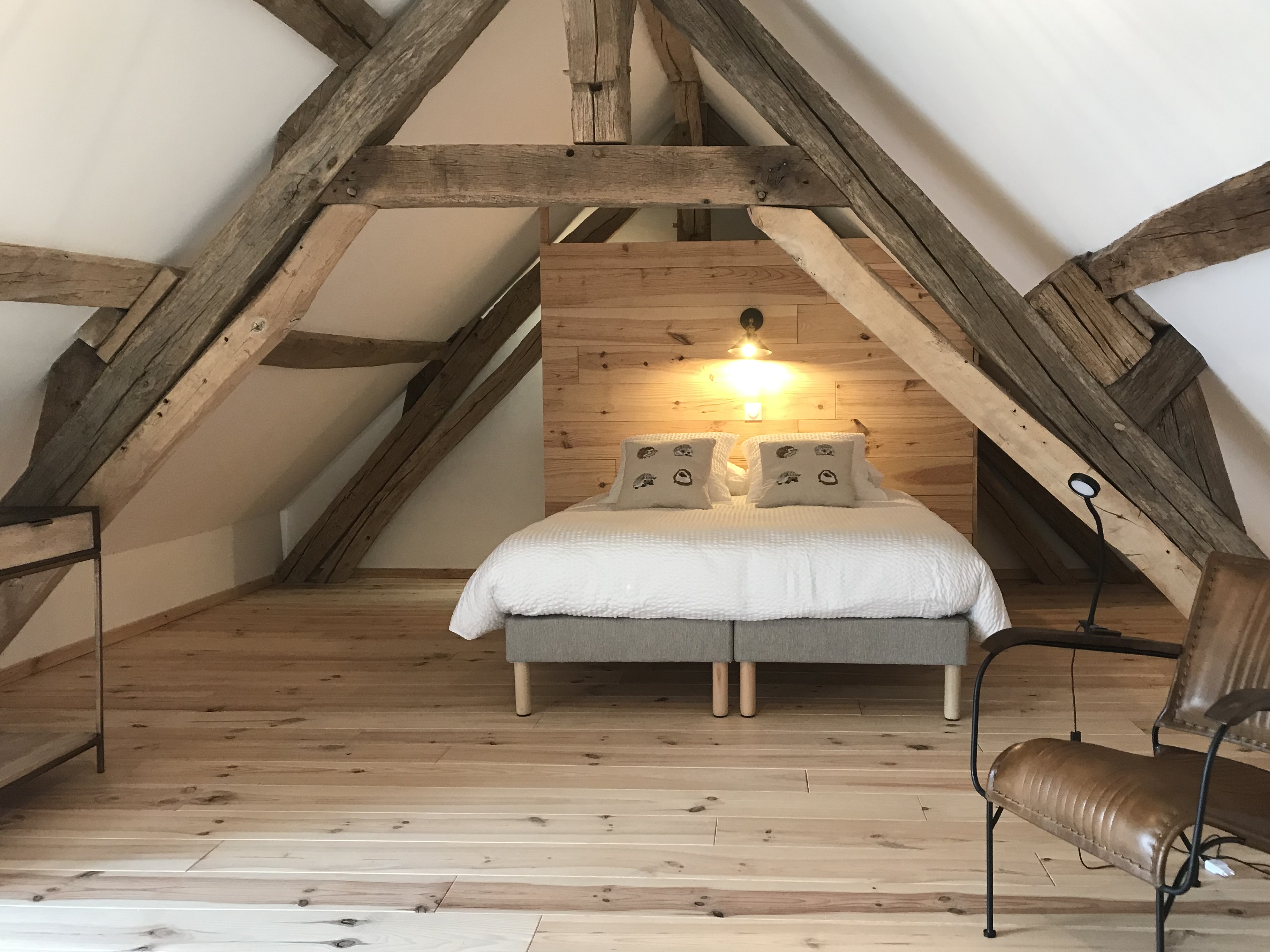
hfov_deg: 58.2
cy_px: 474
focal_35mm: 31
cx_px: 697
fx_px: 1137
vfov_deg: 45.4
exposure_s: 1/17
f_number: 1.8
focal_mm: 3.99
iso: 40
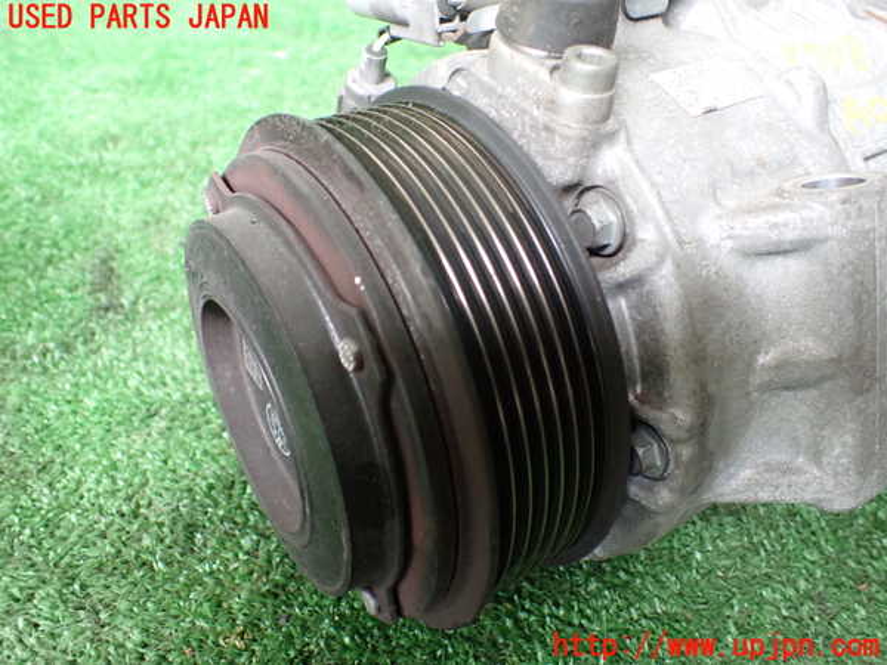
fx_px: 769
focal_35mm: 30
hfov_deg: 60.0
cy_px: 332
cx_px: 444
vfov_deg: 46.8
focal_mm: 5.4
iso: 800
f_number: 2.3
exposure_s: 1/80
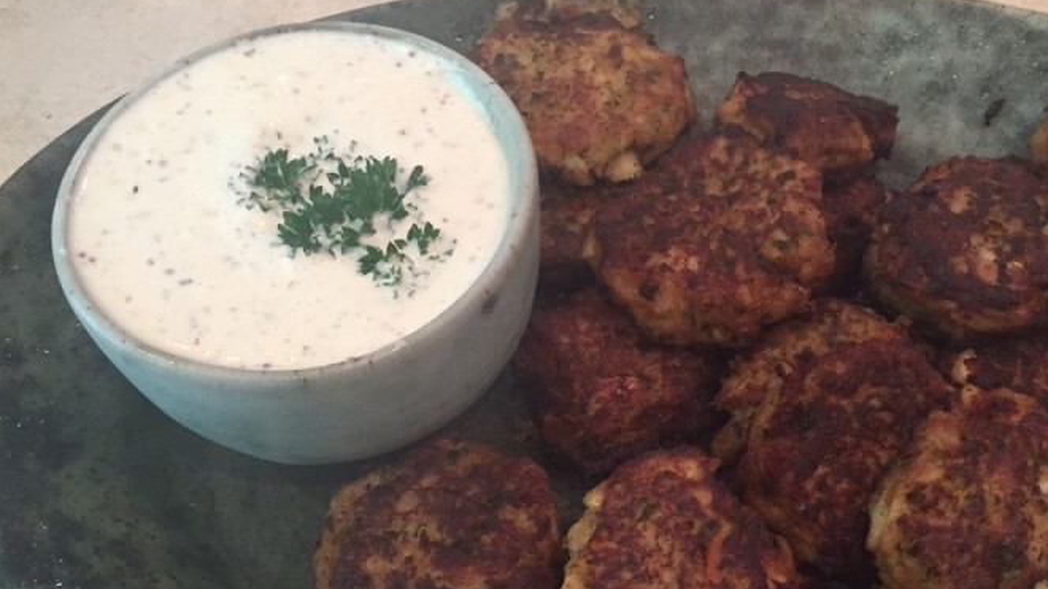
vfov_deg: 24.2
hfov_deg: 41.5
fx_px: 1361
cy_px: 414
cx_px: 710
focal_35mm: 49
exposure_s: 1/30
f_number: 2.2
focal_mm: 4.15
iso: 160
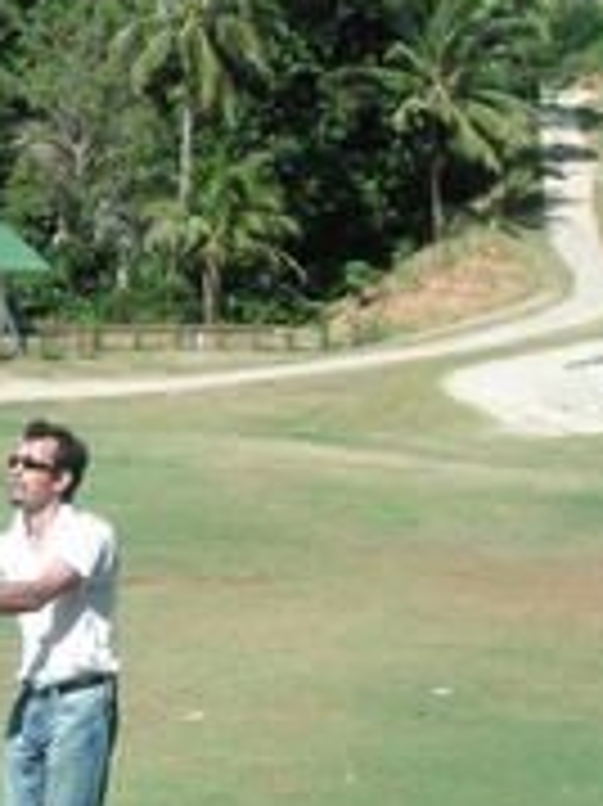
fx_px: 2372
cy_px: 504
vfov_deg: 19.2
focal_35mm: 102
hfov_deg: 14.2
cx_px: -32
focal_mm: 6.3
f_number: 3.3
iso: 50
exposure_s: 1/350
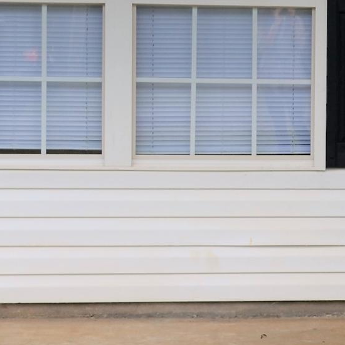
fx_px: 1883
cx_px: 699
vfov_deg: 10.5
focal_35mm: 167
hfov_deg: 9.7
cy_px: 121
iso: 100
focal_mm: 24
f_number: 5.6
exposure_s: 1/125
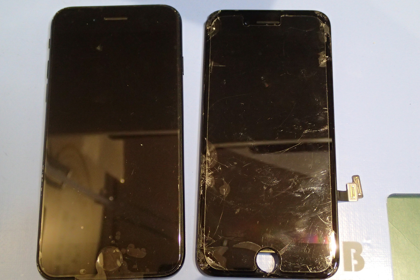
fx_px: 525
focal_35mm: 45
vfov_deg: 29.9
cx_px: 211
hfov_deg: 43.6
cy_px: 148
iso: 800
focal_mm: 7.86
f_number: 2.9
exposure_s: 1/125
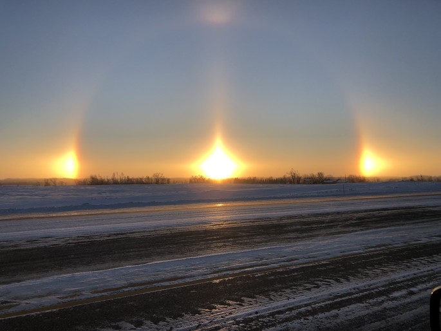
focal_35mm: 28
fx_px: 357
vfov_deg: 49.8
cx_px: 220
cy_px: 166
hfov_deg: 63.4
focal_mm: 3.99
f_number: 1.8
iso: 20
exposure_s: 1/2088
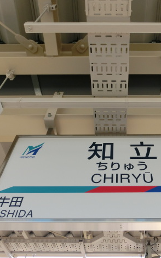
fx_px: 253
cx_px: 120
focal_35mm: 36
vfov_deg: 54.0
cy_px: 129
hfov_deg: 34.6
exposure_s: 1/320
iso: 80
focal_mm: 4.5
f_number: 3.5
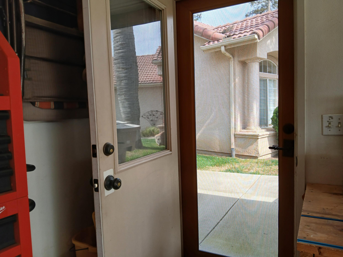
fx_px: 258
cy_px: 128
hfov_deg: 67.3
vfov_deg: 53.1
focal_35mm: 26
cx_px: 172
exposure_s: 1/60
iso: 25
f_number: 1.8
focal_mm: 3.98
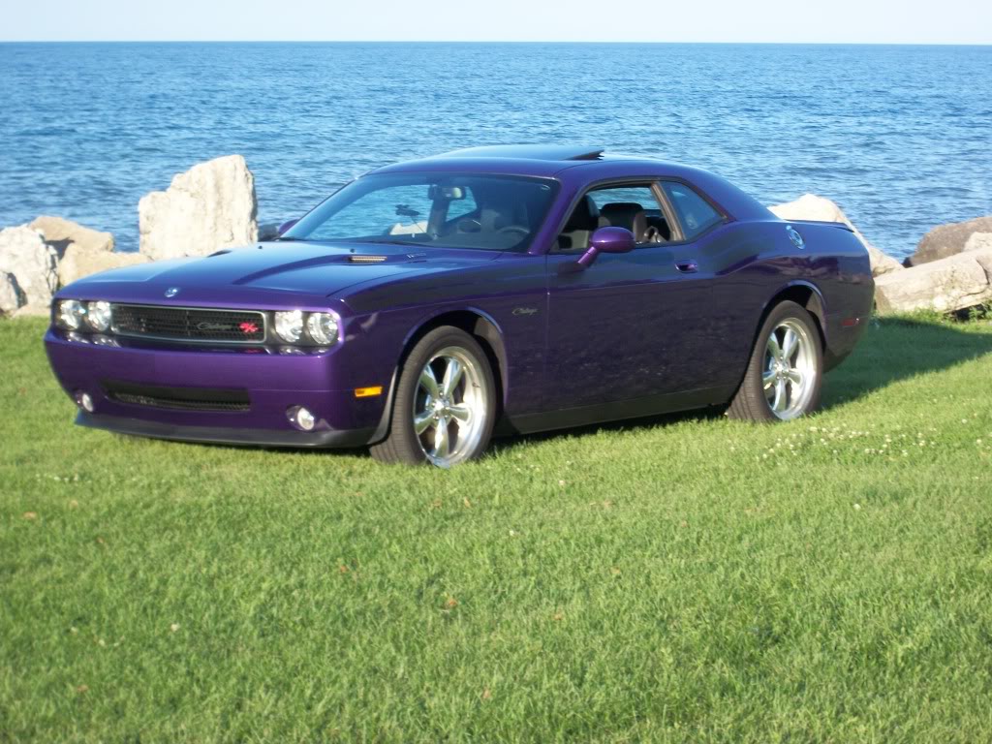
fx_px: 3009
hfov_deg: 18.7
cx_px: 496
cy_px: 372
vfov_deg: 14.1
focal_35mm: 105
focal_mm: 18.8
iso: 80
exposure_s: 1/125
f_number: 5.7
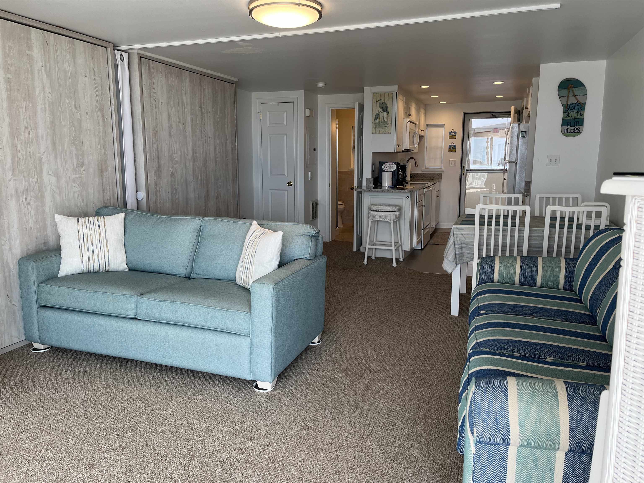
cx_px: 322
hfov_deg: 67.3
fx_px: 484
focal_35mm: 26
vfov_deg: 53.1
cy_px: 242
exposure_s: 1/215
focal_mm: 5.1
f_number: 1.6
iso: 50
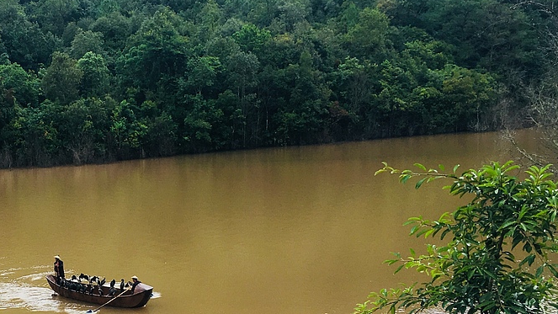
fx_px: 903
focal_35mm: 61
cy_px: 233
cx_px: 106
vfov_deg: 19.6
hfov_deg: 33.3
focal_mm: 4.15
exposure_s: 1/351
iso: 25
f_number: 2.2
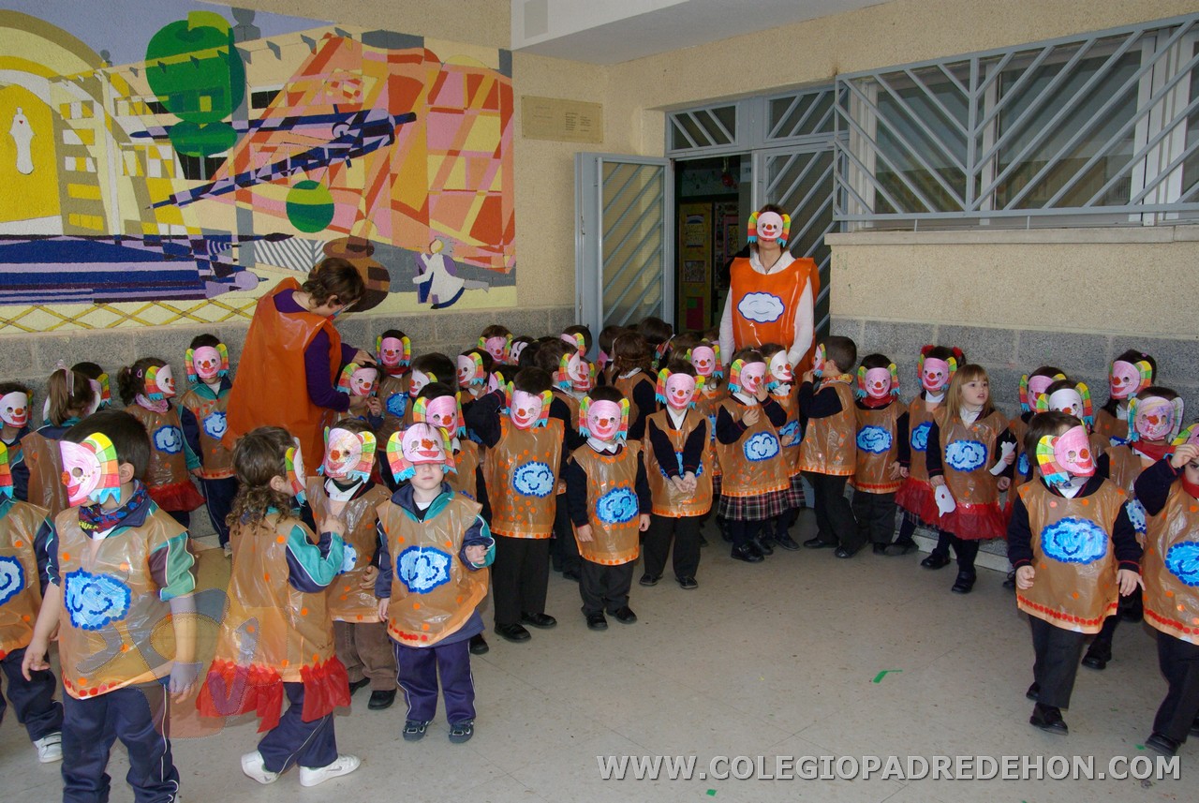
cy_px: 402
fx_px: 900
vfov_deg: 48.1
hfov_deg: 67.3
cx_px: 600
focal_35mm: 27
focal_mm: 18
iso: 800
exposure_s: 1/180
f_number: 8
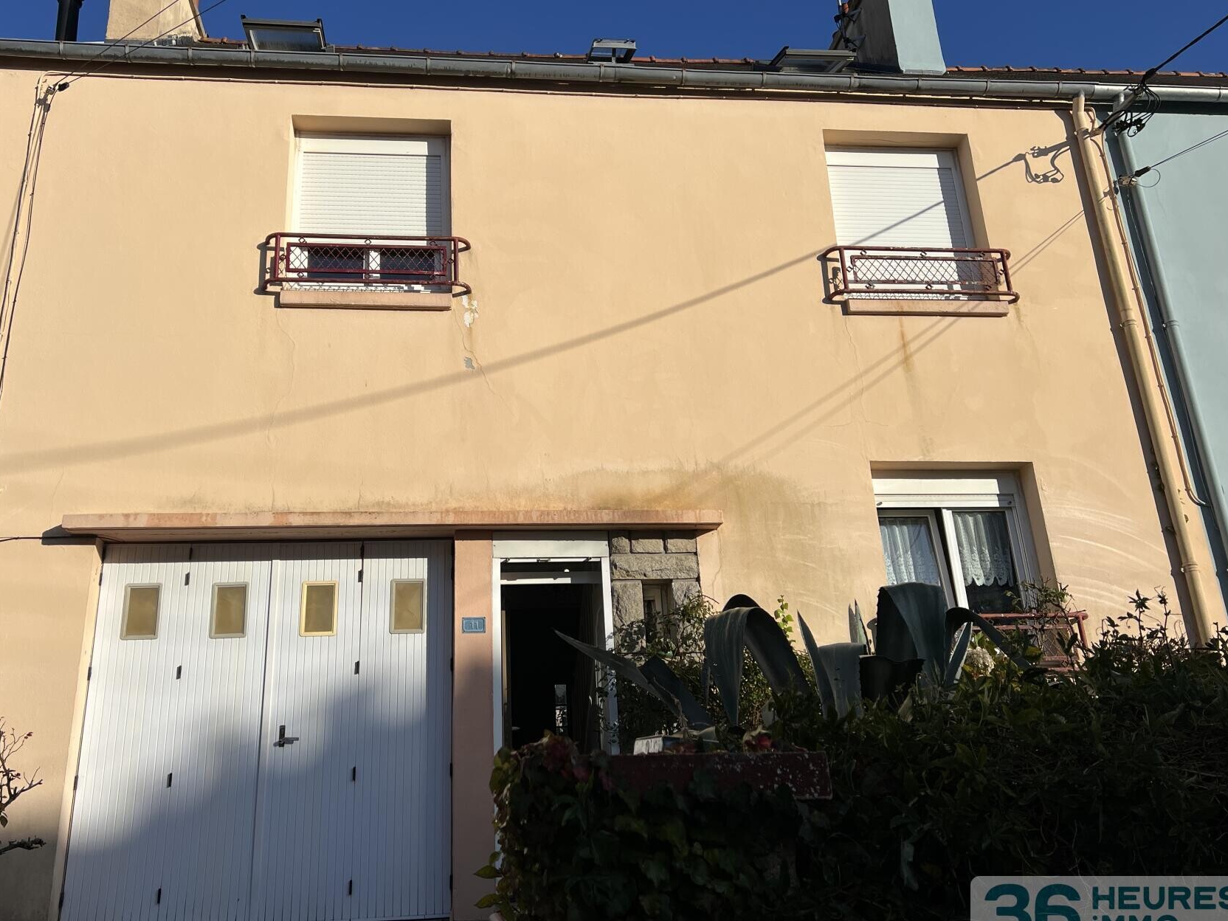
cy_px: 425
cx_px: 553
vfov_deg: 46.8
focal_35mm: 30
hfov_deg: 59.8
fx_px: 1064
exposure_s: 1/8000
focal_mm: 5.7
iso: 50
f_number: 1.5
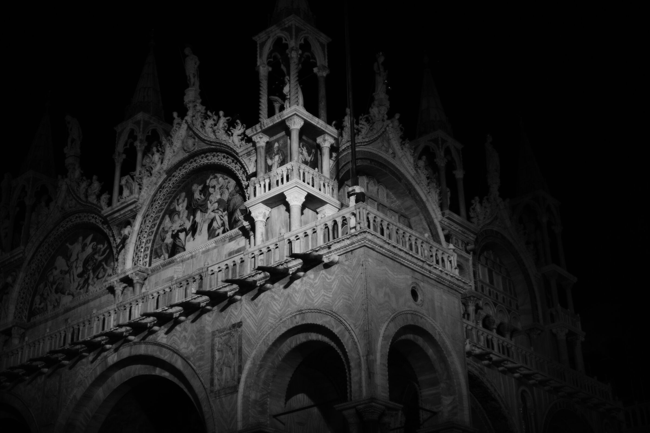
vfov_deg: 27.0
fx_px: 902
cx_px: 325
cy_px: 216
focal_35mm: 50
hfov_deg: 39.6
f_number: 1.4
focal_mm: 50
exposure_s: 1/60
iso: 1600
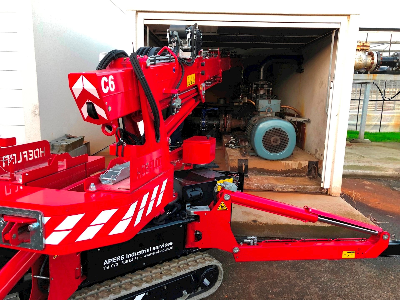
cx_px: 200
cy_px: 150
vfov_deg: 49.7
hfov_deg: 63.4
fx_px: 324
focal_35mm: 28
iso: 32
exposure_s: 1/40
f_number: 1.8
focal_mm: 3.99
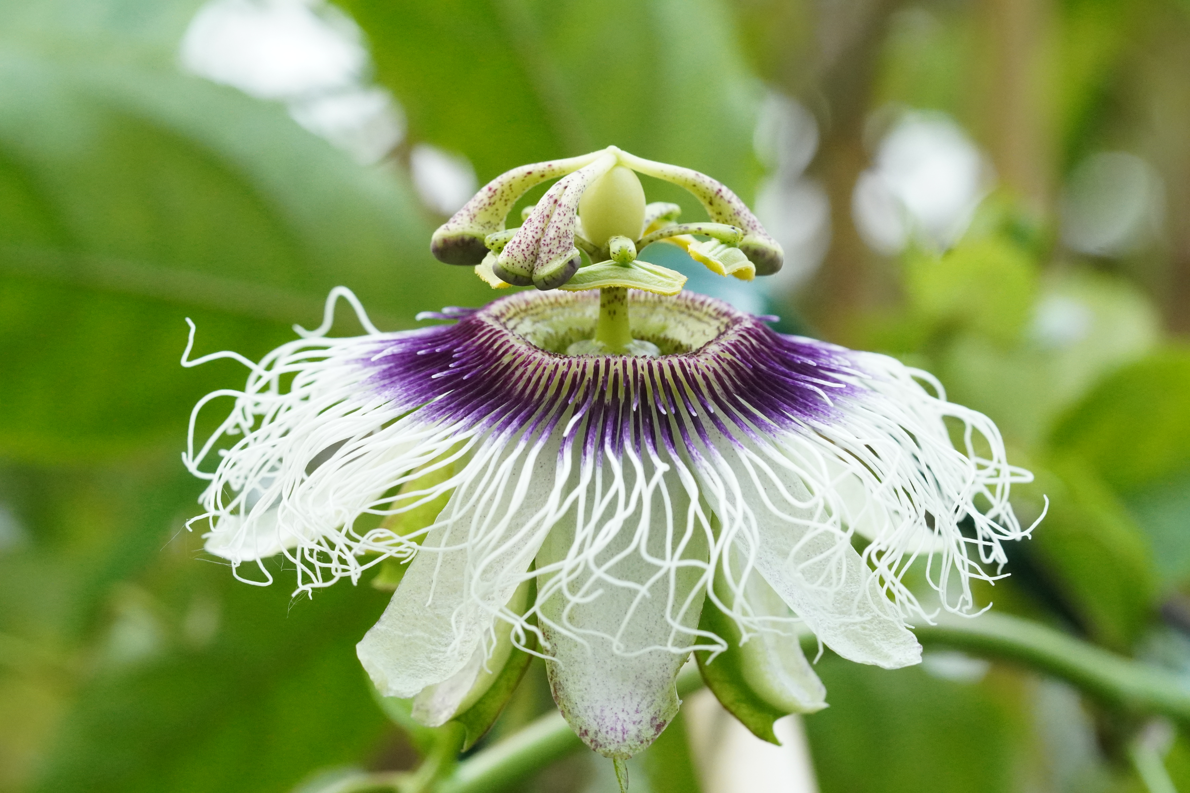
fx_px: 4462
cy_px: 396
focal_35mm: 135
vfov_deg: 10.2
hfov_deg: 15.2
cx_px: 595
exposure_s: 1/125
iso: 4000
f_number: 9
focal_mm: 90
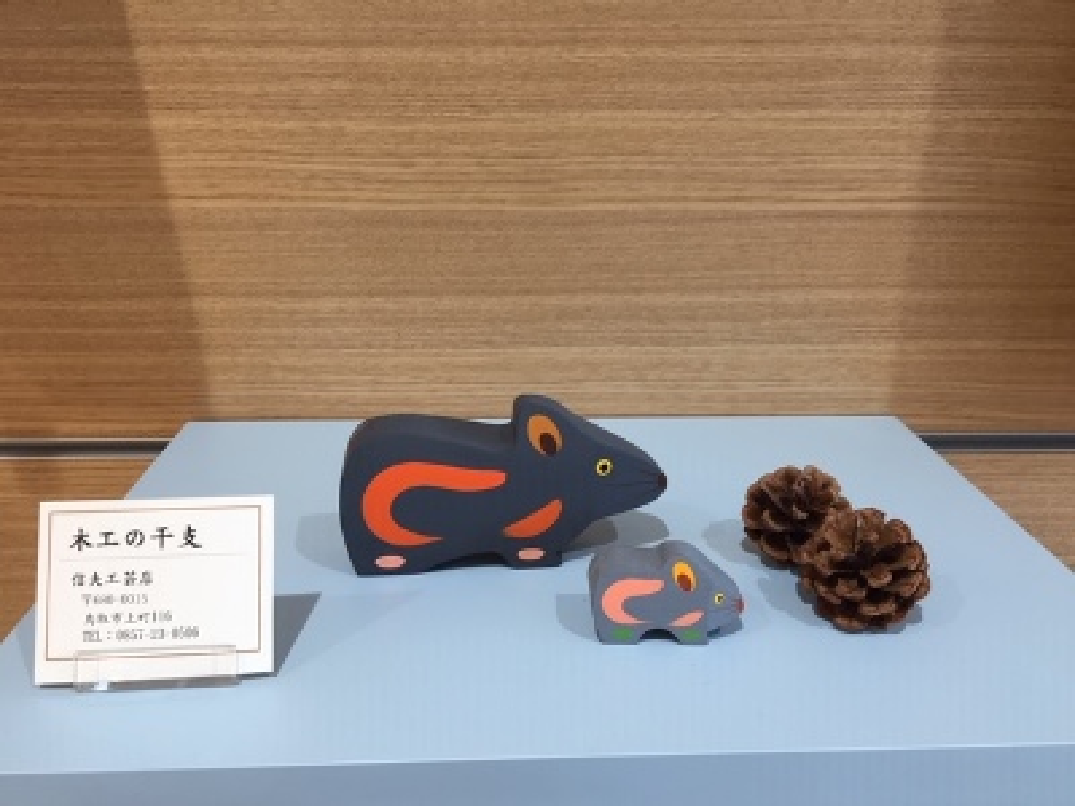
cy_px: 403
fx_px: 901
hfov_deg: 61.7
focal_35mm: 29
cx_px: 538
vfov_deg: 48.2
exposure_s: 1/60
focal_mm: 4.15
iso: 32
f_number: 2.2
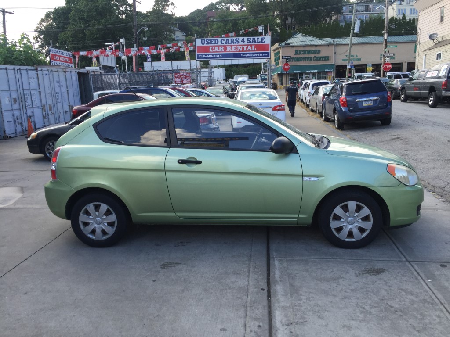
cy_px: 168
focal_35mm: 29
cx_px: 225
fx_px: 377
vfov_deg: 48.2
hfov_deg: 61.7
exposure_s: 1/403
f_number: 2.2
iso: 32
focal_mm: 4.15
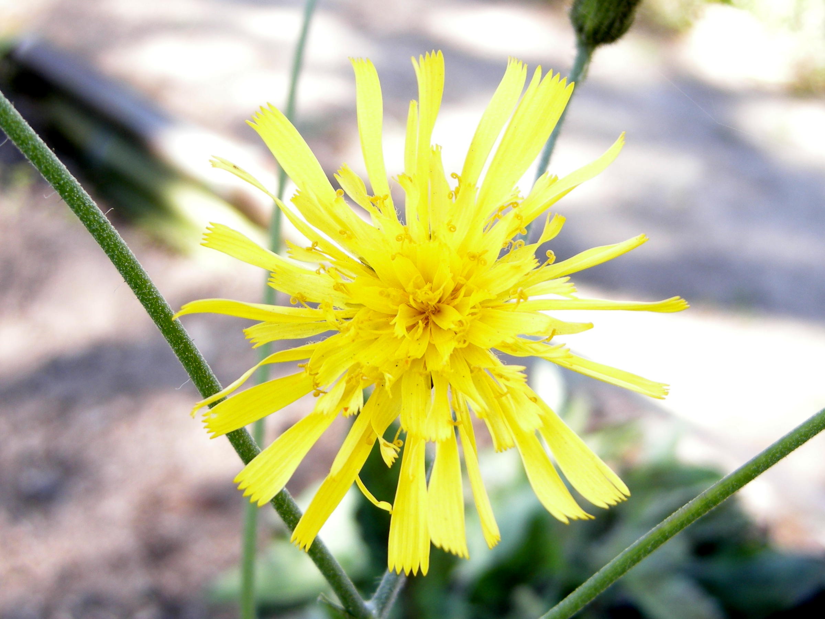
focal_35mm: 35
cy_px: 310
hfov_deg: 52.6
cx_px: 412
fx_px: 834
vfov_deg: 40.7
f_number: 2.7
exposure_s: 1/60
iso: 64
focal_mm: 7.5
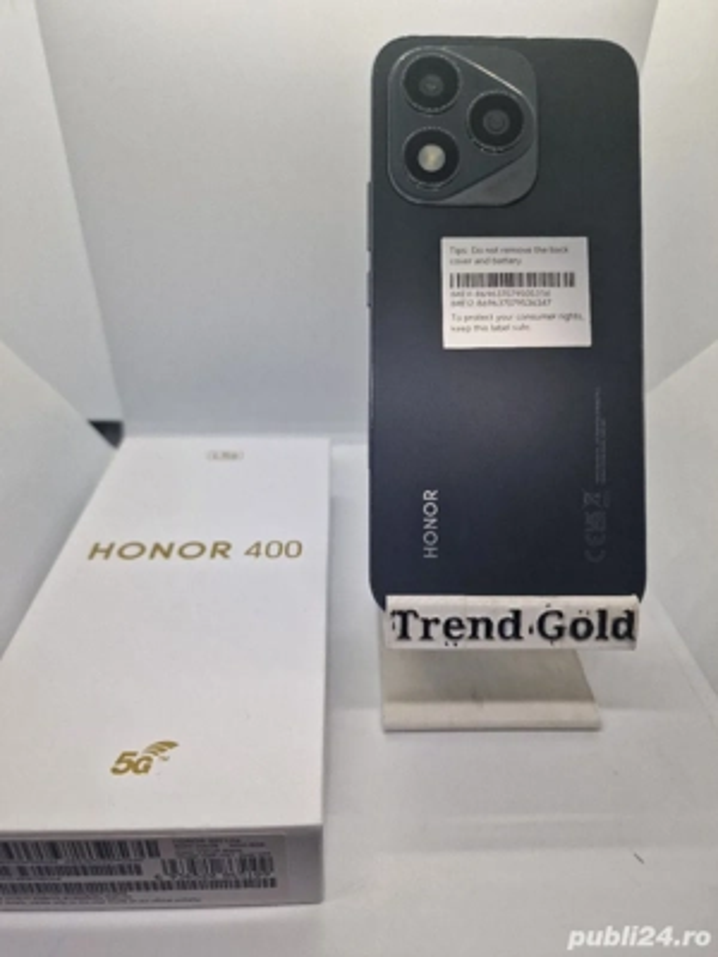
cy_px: 478
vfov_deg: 73.9
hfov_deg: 58.9
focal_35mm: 23
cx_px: 359
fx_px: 636
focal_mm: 6.4
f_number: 1.8
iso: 50
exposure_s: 1/182
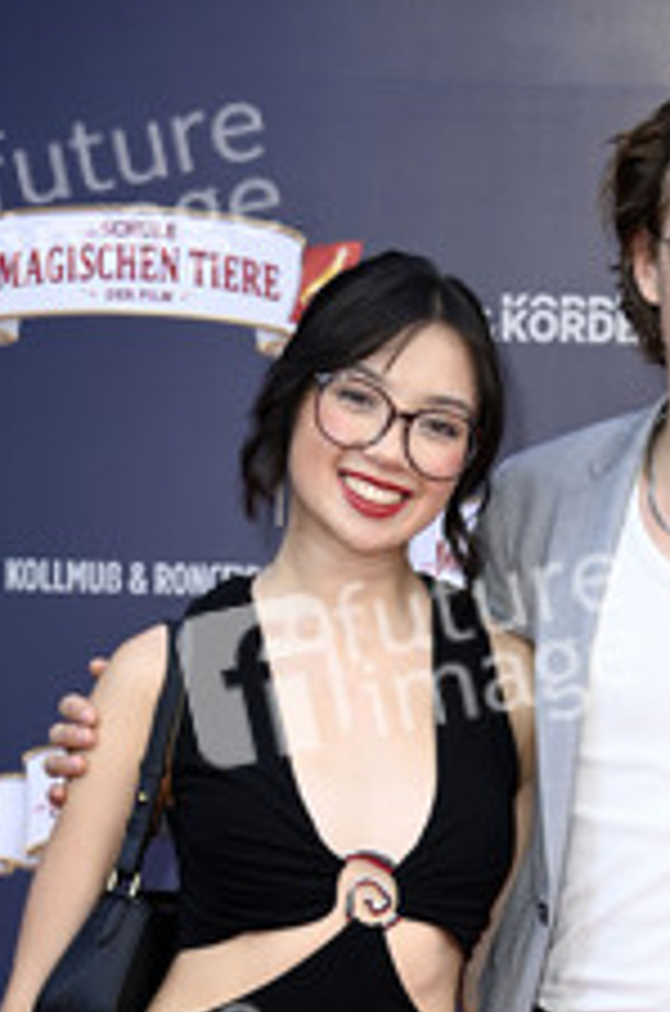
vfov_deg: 11.5
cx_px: 540
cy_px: 886
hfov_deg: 7.7
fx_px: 4992
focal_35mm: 178
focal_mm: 100
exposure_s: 1/250
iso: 640
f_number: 5.6
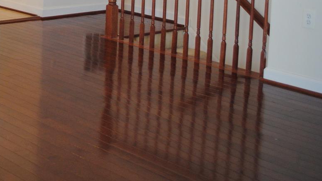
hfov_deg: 23.7
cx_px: -50
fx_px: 709
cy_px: -46
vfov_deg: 14.1
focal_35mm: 83
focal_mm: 20
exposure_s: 1/30
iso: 320
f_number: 3.8
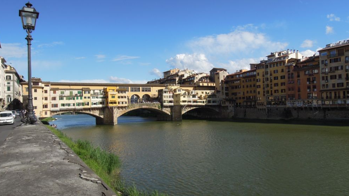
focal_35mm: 27
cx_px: 177
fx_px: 250
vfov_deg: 42.9
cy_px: 101
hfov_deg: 69.9
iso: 160
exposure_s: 1/1250
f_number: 4.5
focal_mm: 4.3
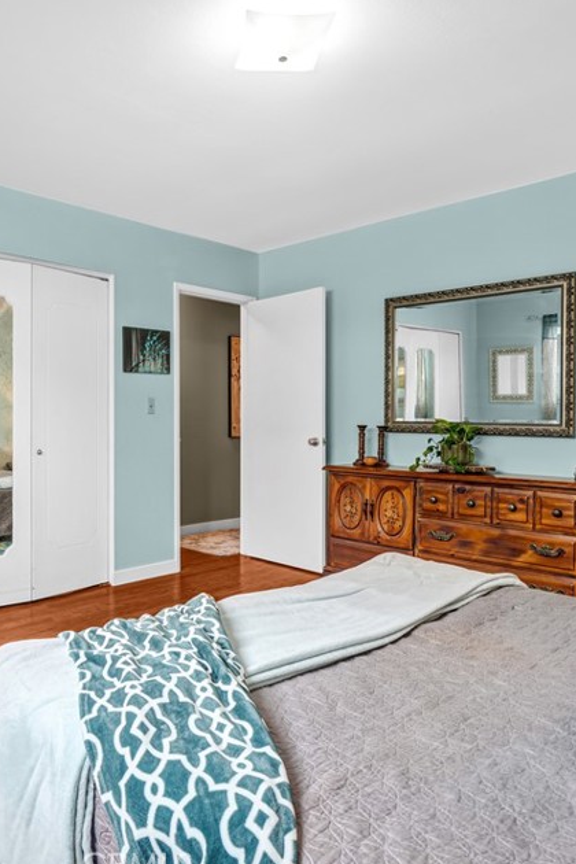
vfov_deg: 69.4
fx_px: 624
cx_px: 193
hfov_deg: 48.7
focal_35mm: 26
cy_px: 416
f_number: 11
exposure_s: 1/4
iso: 400
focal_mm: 16
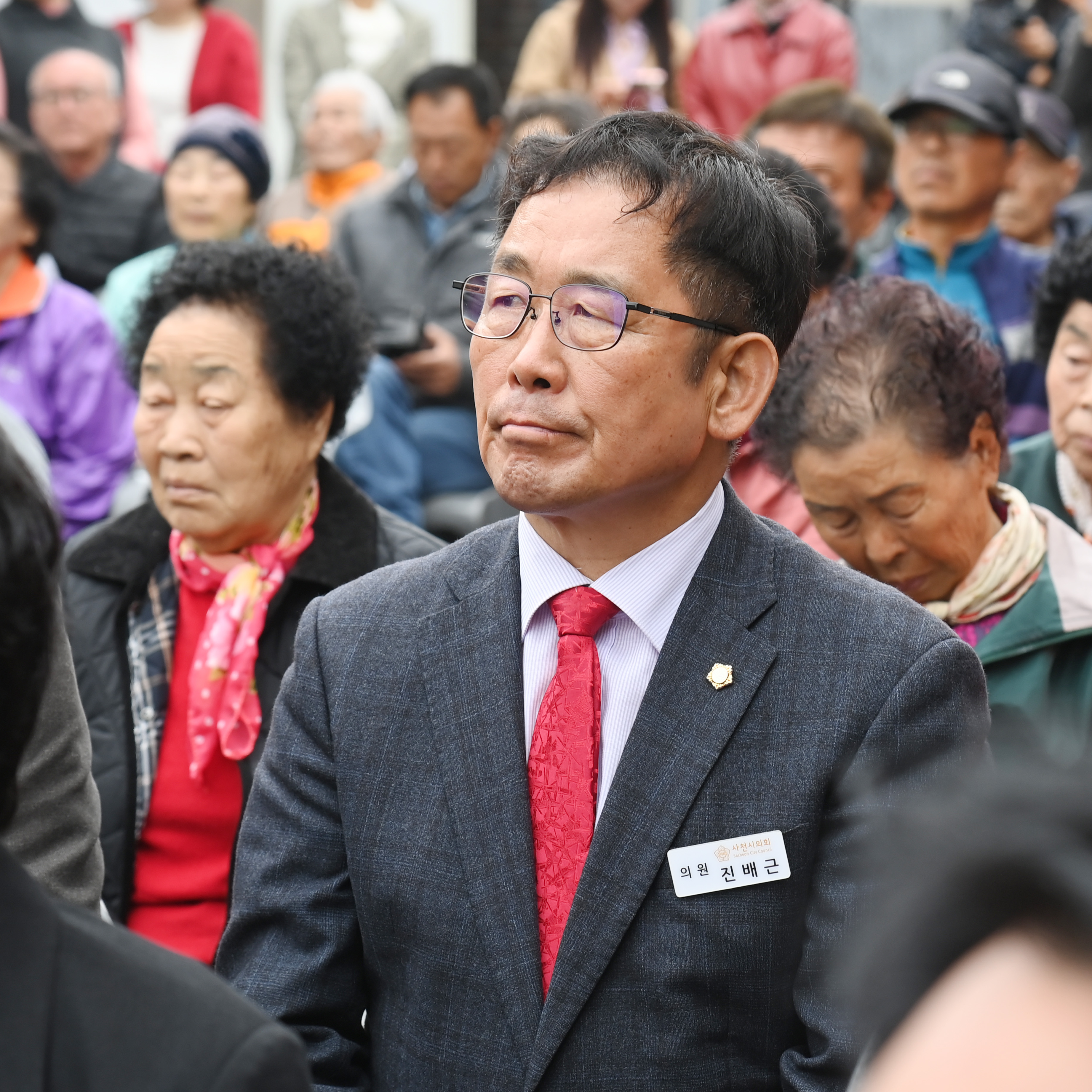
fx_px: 4354
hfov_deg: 14.3
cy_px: 544
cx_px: 584
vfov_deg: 14.3
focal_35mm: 122
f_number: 6.3
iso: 400
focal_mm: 95
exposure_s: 1/125
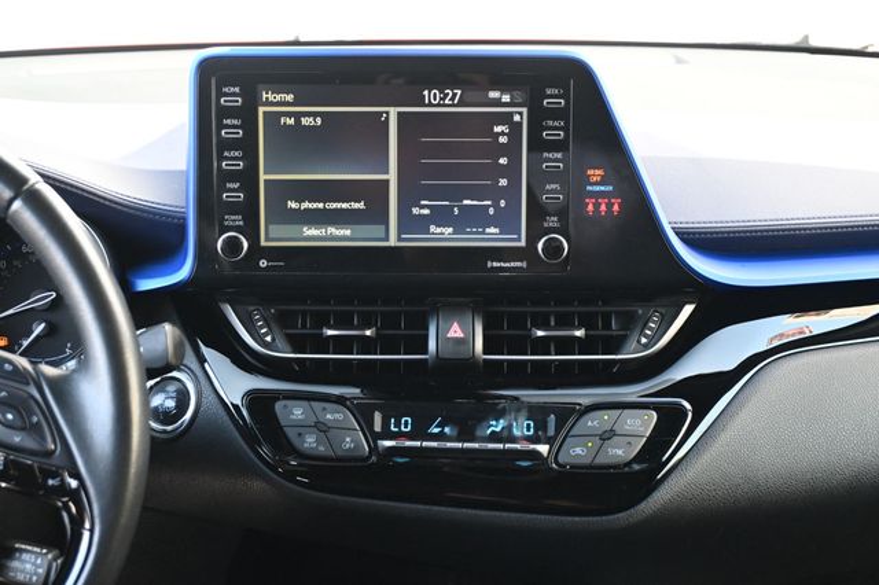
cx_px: 440
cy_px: 292
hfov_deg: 36.9
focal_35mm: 54
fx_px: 1318
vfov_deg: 25.0
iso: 2000
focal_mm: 36
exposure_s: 1/125
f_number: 5.3
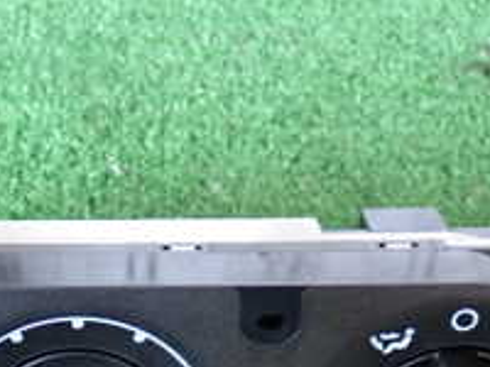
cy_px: 352
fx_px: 1614
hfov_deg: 17.0
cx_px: 56
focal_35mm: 114
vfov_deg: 12.9
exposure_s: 1/40
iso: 320
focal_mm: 6.83
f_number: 2.7
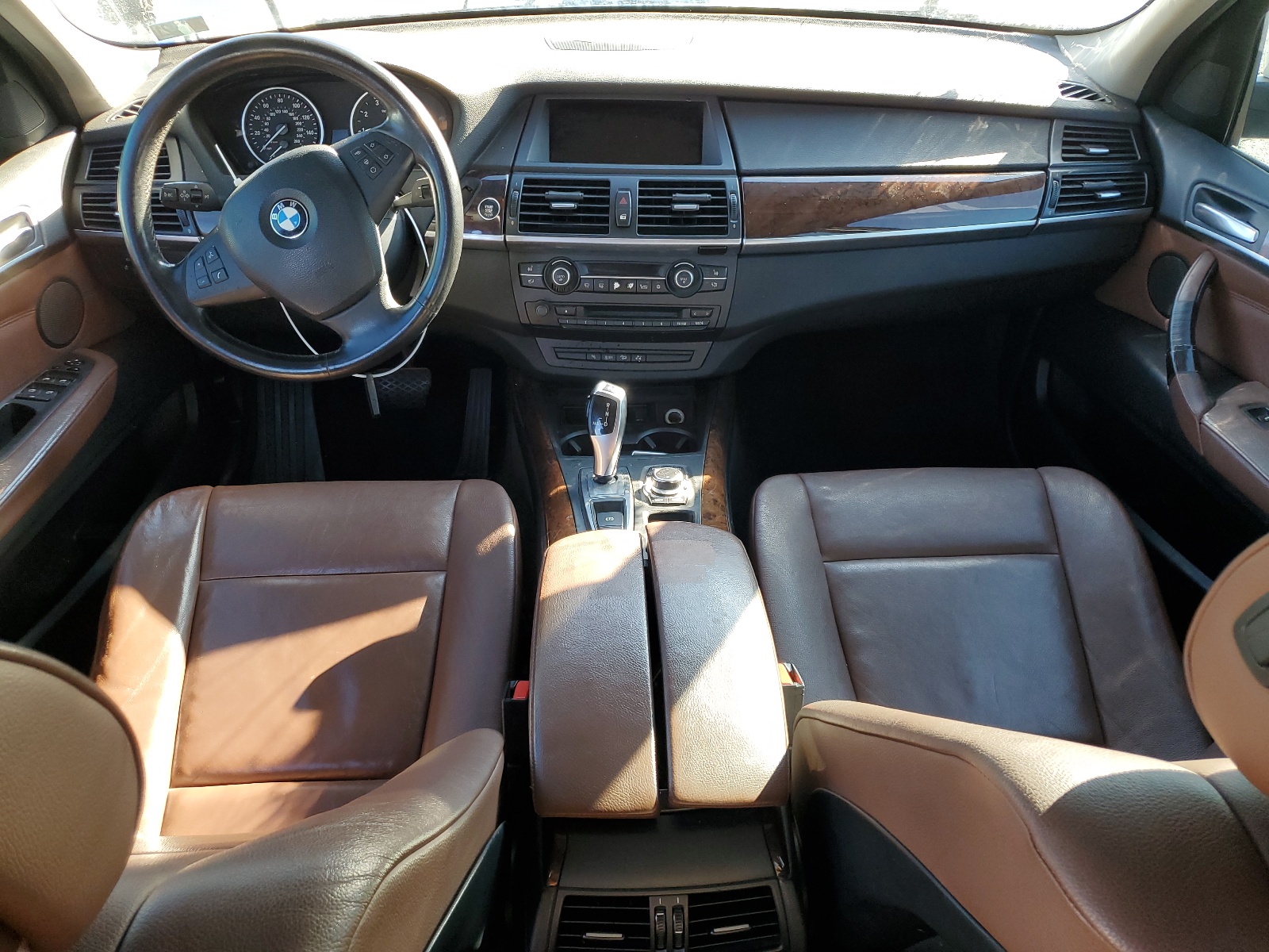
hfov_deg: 67.3
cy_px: 476
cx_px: 634
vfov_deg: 53.1
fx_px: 953
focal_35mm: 26
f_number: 1.5
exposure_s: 1/120
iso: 63
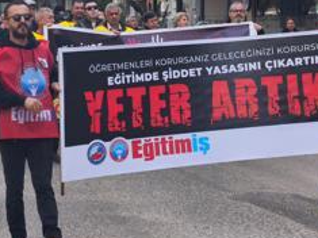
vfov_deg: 13.8
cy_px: 58
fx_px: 982
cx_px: 122
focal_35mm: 107
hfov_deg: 18.4
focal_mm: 6.57
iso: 50
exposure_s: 1/2093
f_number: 1.6
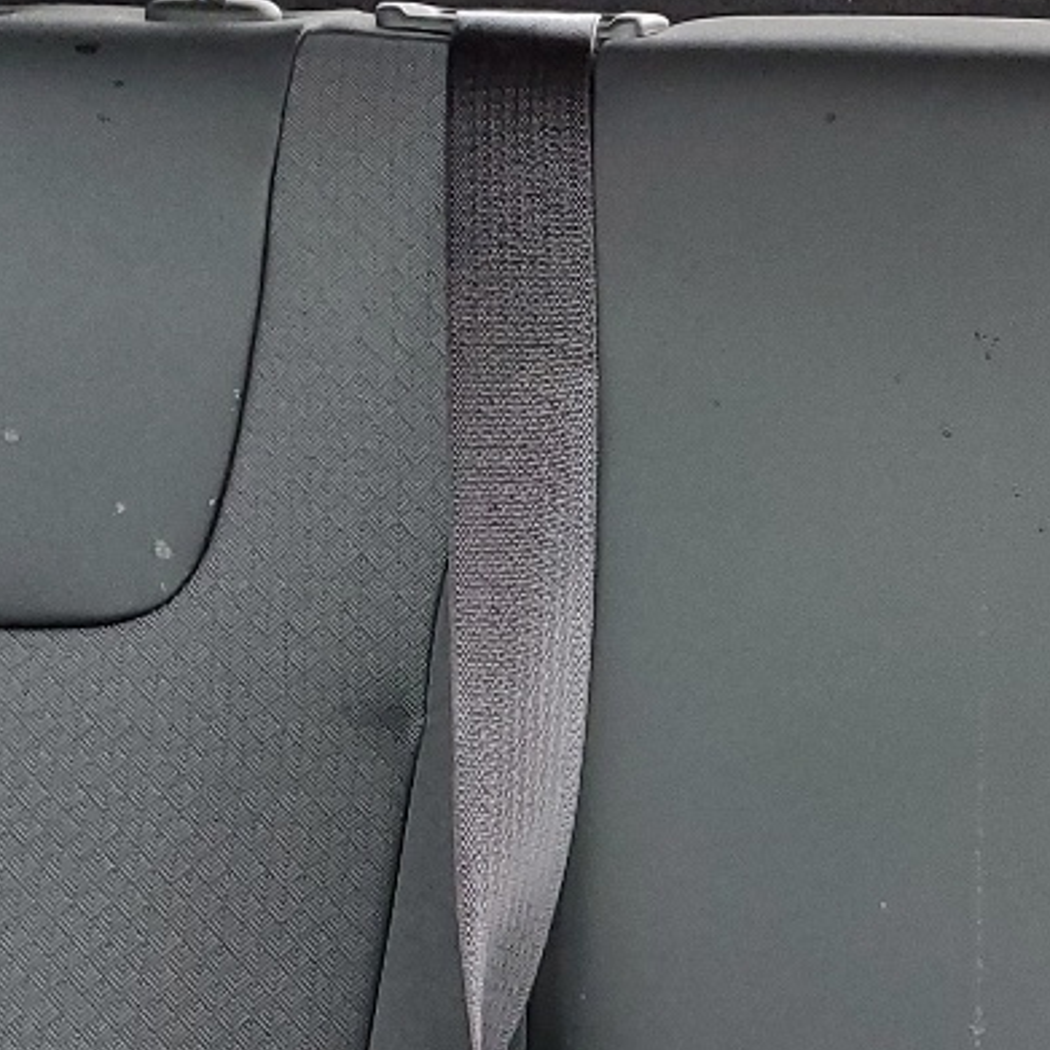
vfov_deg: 18.4
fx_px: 3226
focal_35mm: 94
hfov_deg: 18.0
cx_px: 1050
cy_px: 693
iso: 148
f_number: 1.5
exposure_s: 1/60.2
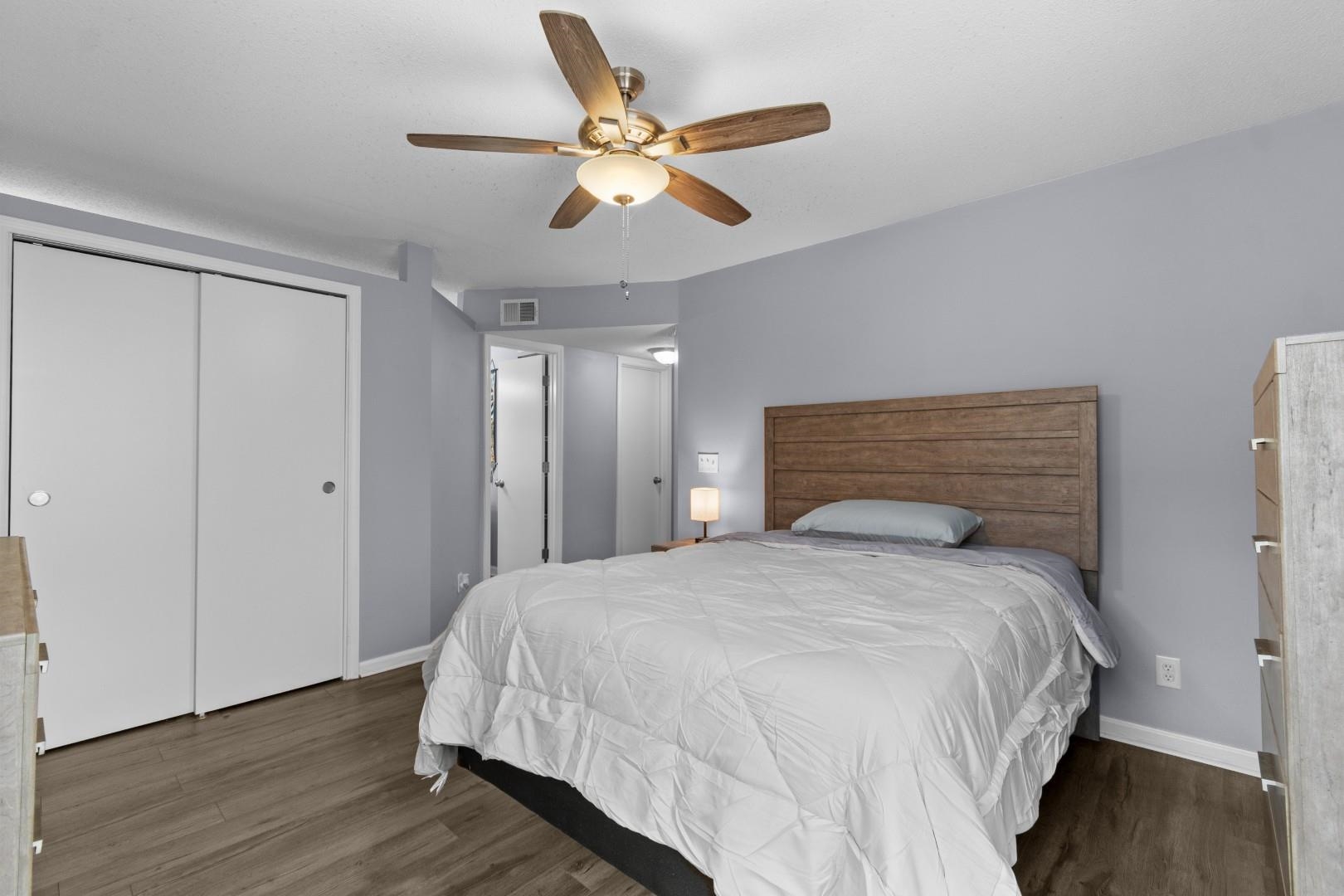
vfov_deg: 77.3
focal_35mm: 15
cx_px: 672
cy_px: 448
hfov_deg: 100.4
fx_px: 560
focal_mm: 10
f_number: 4.5
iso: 100
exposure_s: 1/4
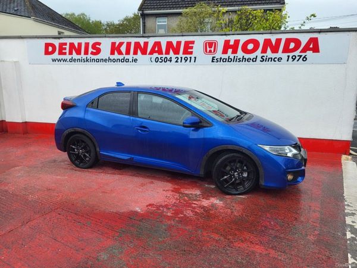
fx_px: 268
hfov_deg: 67.3
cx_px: 178
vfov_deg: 53.1
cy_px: 134
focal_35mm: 26
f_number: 1.8
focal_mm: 5.4
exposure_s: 1/312
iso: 40
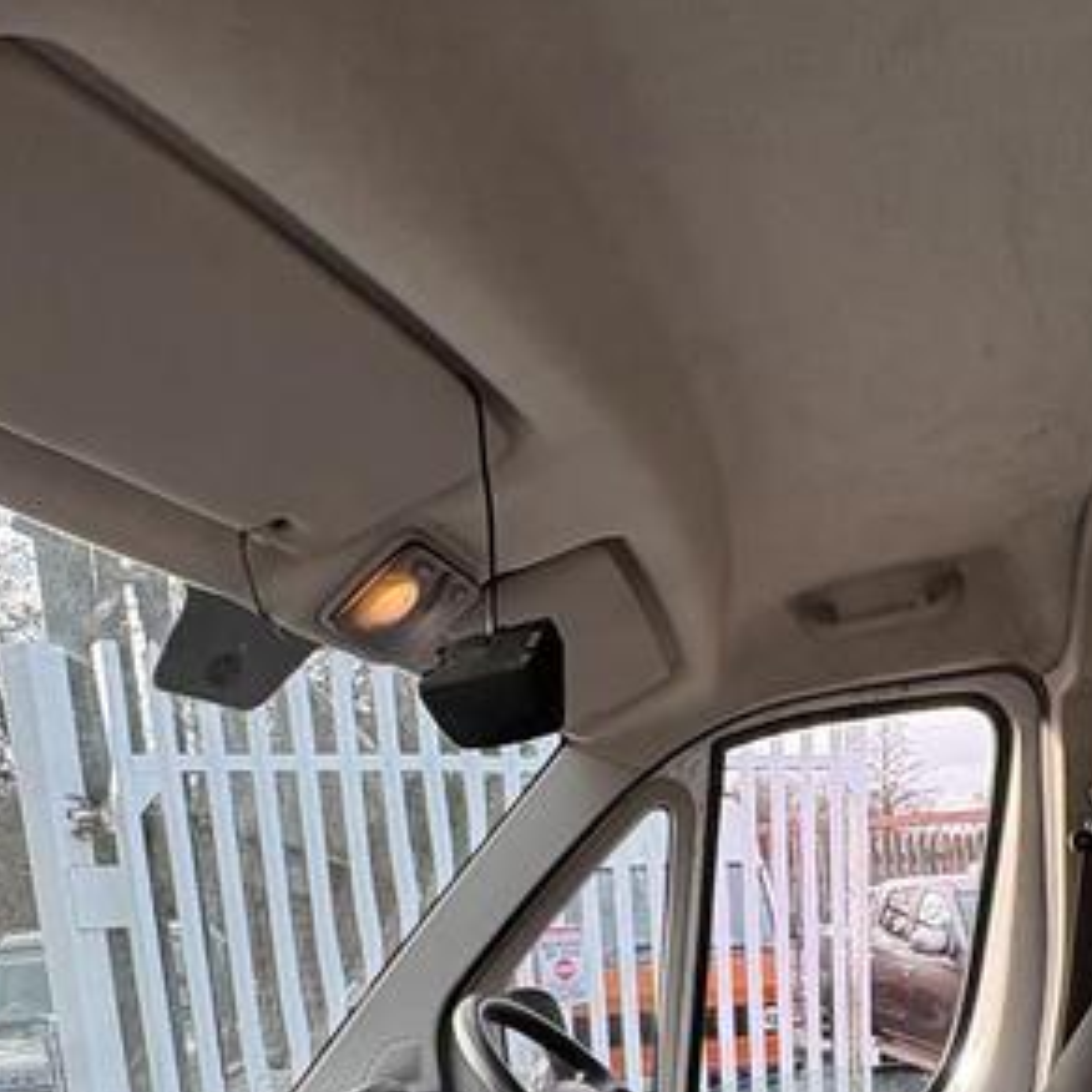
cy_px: 1212
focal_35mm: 38
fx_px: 1356
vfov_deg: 36.7
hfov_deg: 43.6
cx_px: 669
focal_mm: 2.22
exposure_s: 1/114
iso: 50
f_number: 2.2
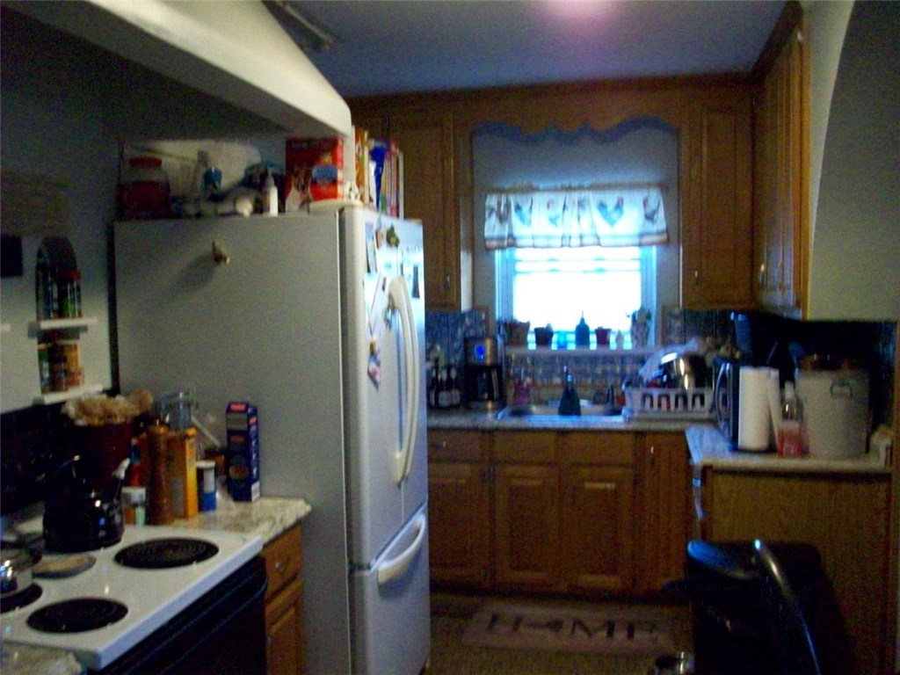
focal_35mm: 34
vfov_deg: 41.8
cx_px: 450
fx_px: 884
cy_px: 338
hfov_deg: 54.0
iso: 731
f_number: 2.8
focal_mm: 5.7
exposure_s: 1/64
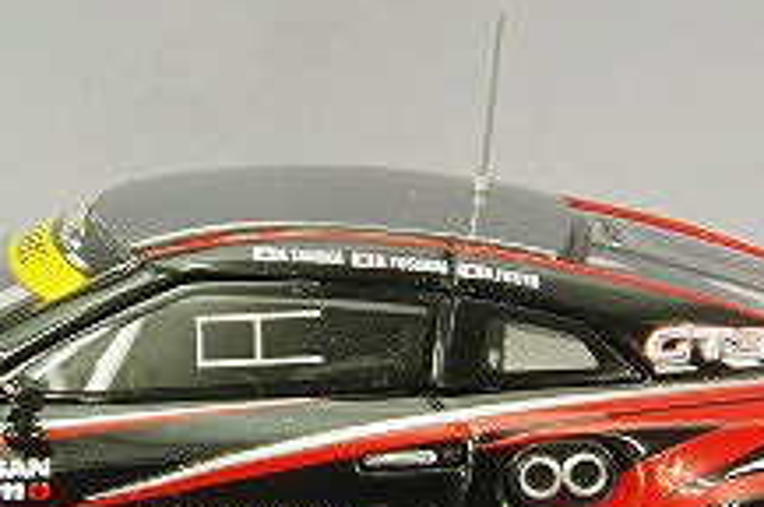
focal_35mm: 331
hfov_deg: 6.2
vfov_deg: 4.1
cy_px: 322
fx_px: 7014
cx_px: 162
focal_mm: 75
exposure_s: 1
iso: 400
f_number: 32
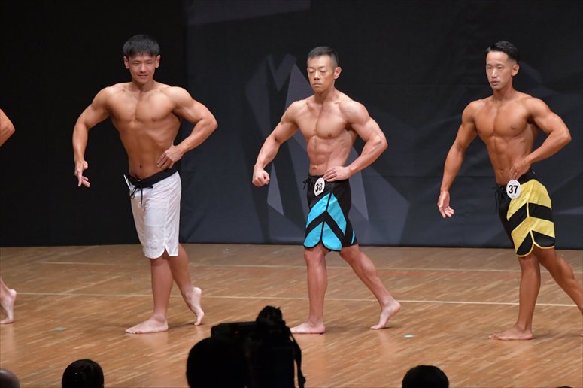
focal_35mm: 270
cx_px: 292
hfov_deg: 7.6
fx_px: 4370
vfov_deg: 5.1
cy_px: 194
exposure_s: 1/400
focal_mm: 180
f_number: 5.6
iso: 6400
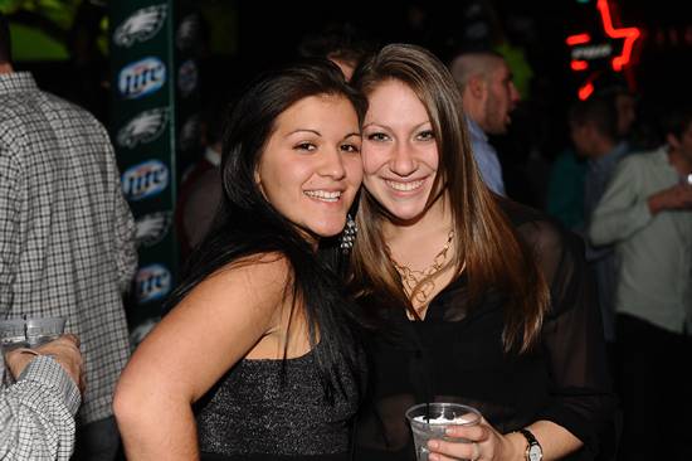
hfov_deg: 28.9
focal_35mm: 70
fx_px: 1345
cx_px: 346
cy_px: 230
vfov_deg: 19.4
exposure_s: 1/250
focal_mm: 70
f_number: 5.6
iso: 800
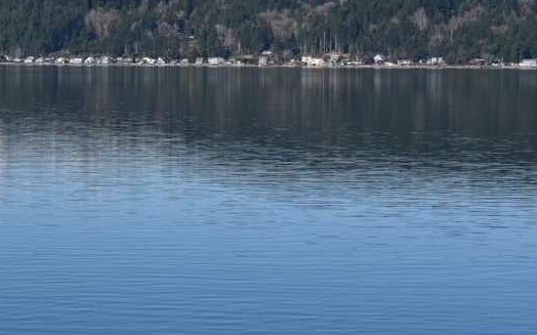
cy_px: 171
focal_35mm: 137
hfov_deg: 14.7
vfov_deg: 9.6
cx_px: -111
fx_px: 2004
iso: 100
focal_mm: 55
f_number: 9
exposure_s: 1/320
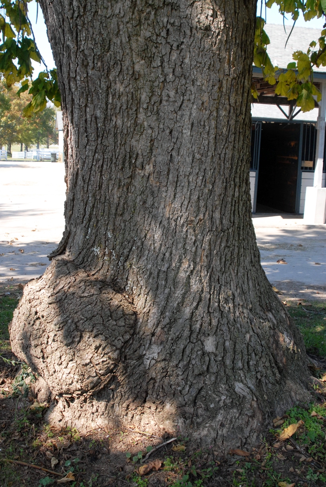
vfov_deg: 46.4
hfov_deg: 32.0
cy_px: 244
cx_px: 163
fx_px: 569
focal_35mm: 42
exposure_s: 1/180
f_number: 7.1
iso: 400
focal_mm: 28
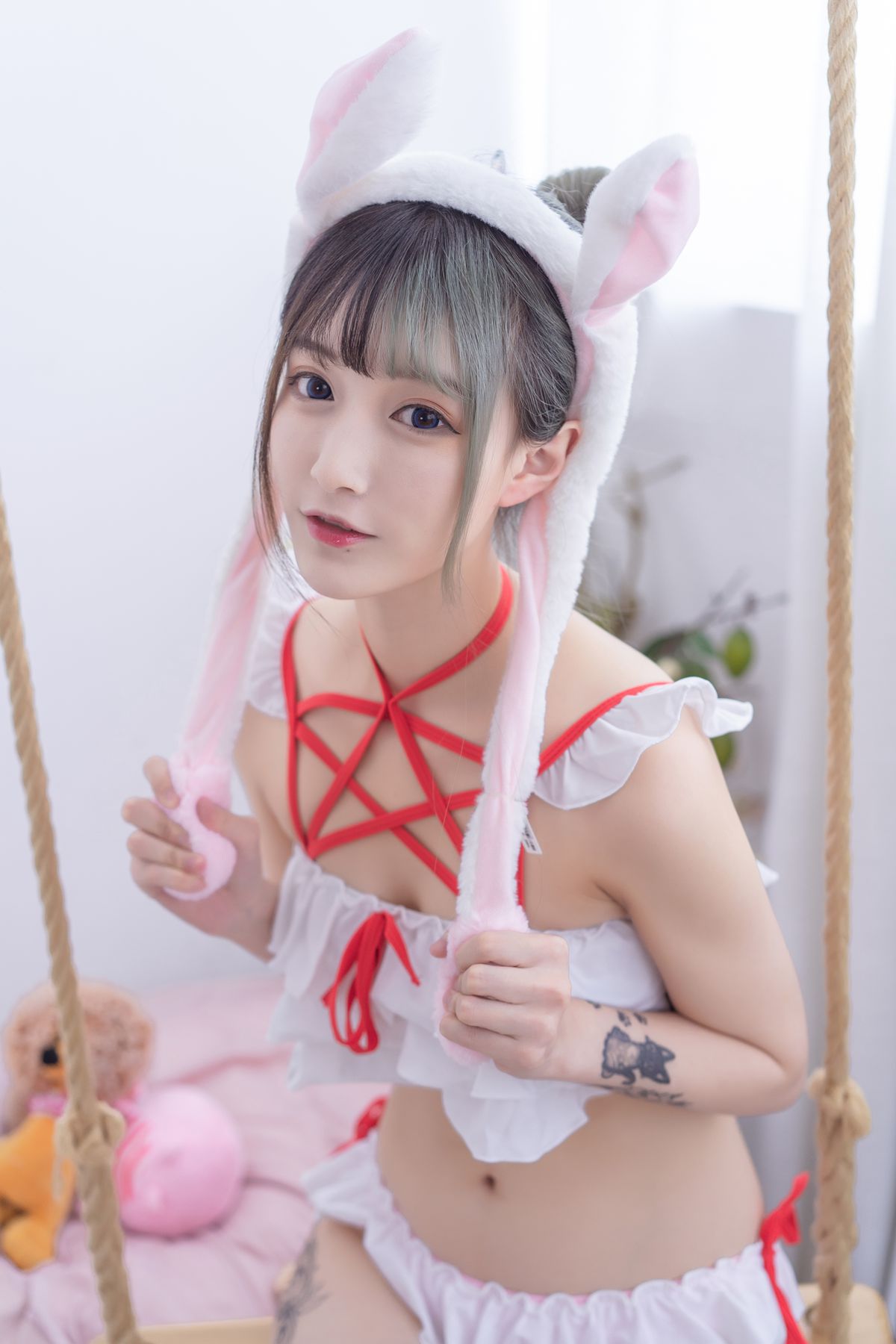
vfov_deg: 36.2
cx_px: 448
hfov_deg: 24.6
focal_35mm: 55
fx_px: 2053
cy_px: 672
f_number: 2.8
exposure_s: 1/125
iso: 500
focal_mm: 55
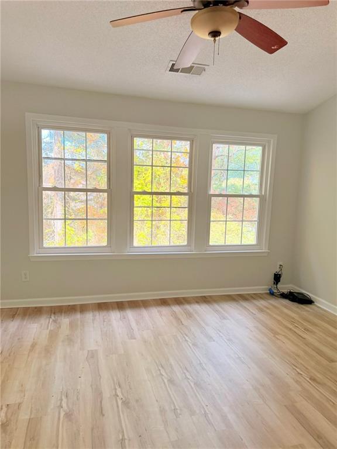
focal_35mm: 24
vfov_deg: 71.6
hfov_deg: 56.8
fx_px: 312
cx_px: 168
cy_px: 224
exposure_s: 1/143
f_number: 1.78
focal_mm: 6.76
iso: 160
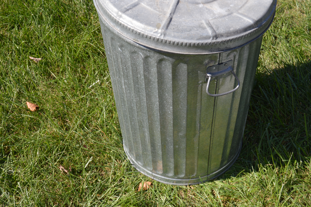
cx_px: 156
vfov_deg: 23.7
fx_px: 492
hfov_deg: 35.1
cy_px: 104
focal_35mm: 57
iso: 100
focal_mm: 38
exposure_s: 1/200
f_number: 7.1
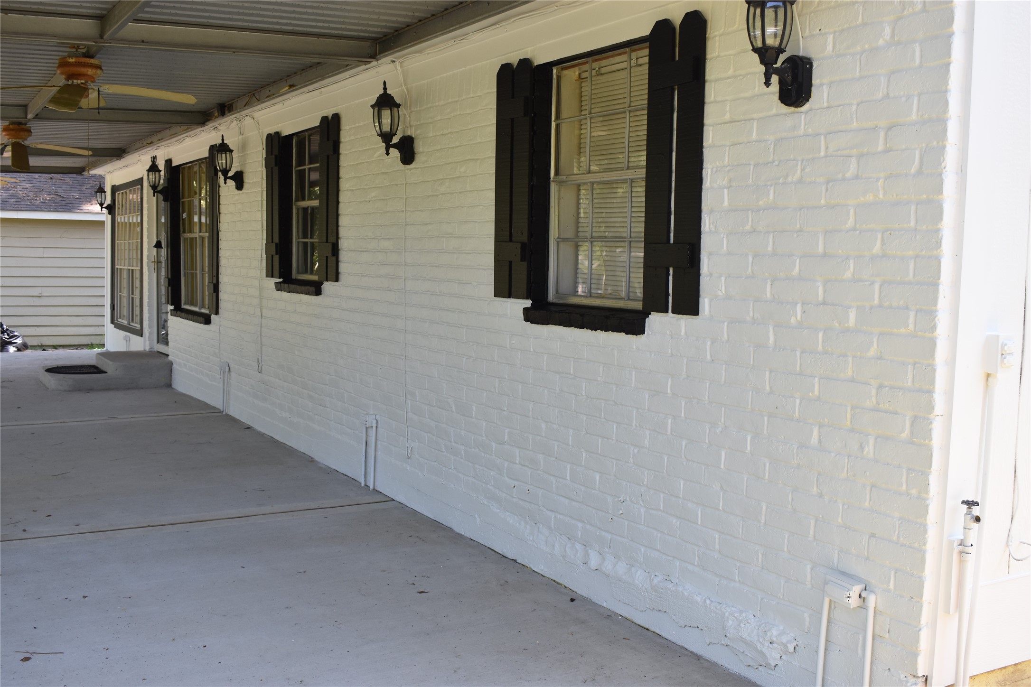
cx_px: 516
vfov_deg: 36.9
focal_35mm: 36
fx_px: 1031
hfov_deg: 53.1
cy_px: 344
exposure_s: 1/200
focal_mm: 24
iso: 400
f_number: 7.1
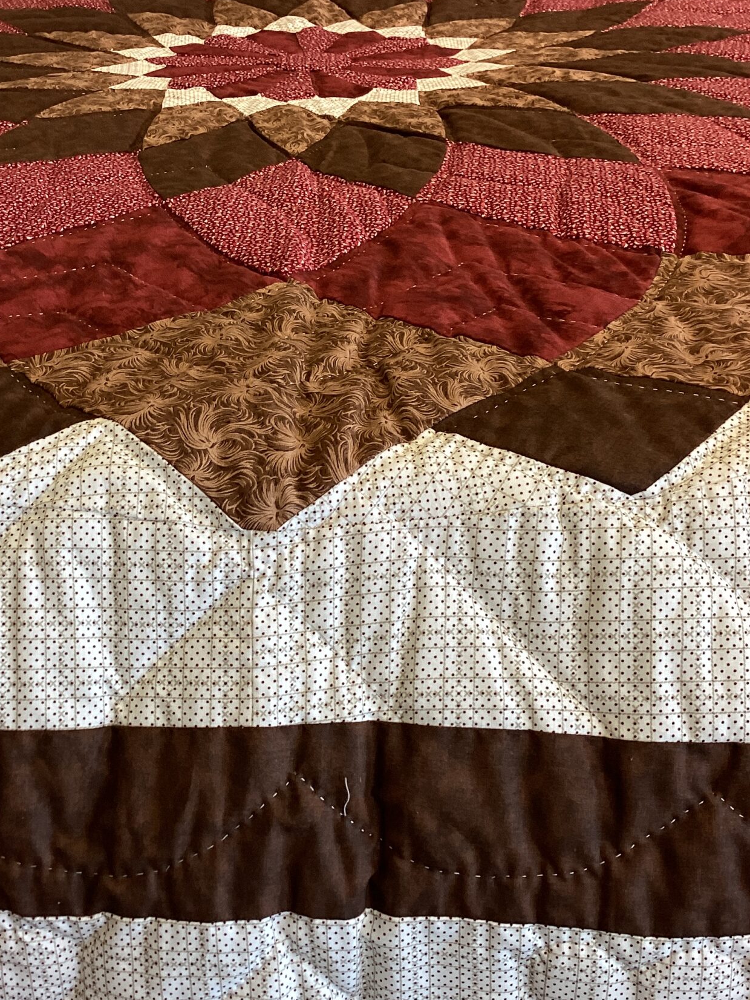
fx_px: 1386
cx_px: 276
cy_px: 498
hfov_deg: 30.1
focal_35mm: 48
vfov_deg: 39.7
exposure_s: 1/60
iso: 80
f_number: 2.4
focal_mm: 3.3
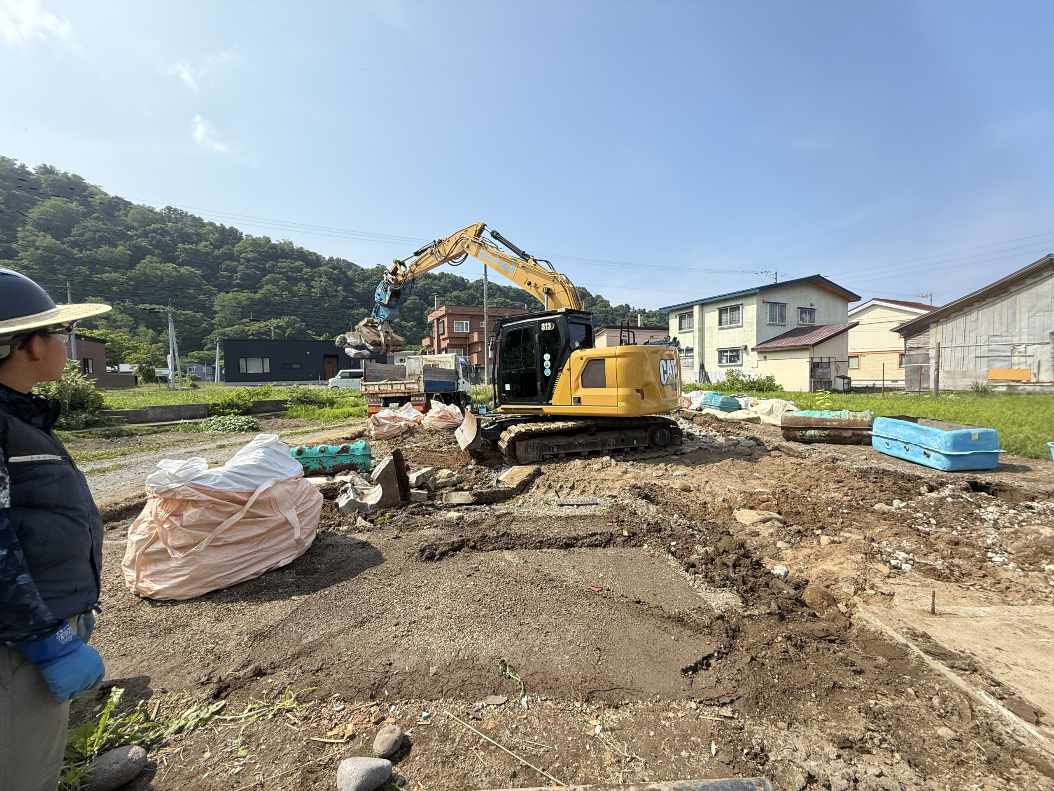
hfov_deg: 102.1
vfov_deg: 85.7
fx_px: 426
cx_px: 527
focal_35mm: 14
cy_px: 396
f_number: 2.2
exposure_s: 1/1497
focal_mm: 2.22
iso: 50
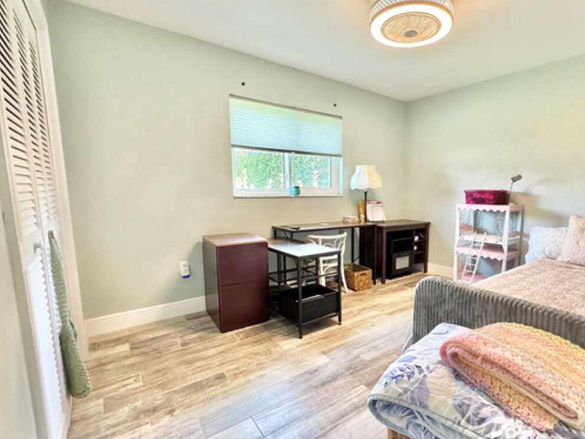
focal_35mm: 18
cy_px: 232
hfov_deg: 85.9
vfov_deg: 71.5
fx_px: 304
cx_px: 368
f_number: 2.2
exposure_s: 1/80
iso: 320
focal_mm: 2.22
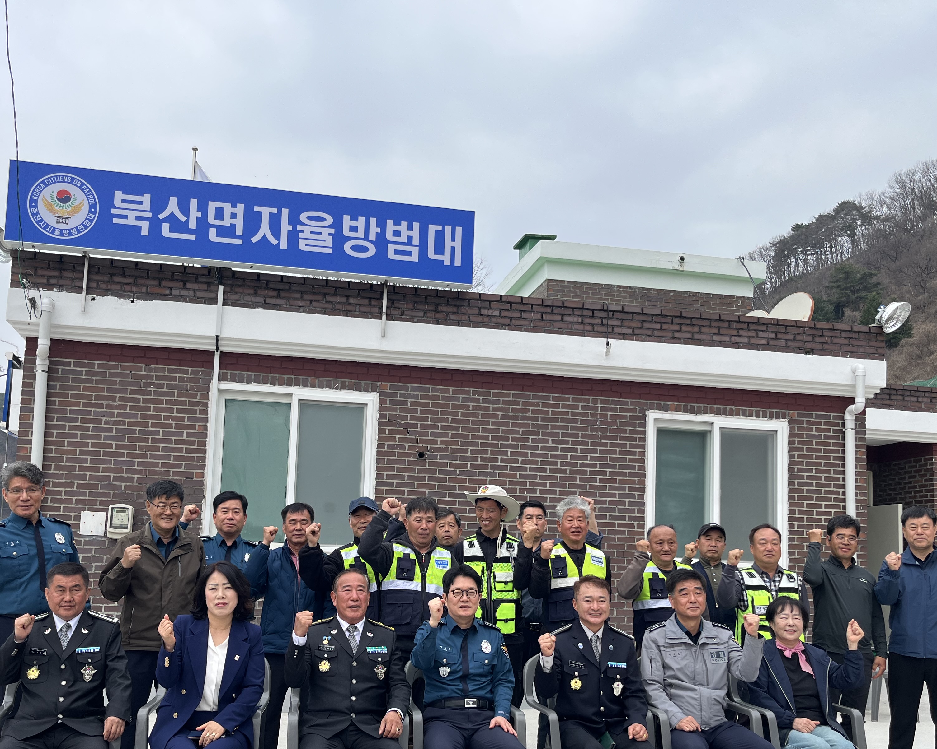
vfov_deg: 43.0
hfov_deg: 52.8
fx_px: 943
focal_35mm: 34
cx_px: 444
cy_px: 469
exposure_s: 1/2101
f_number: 1.6
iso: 50
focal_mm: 5.1
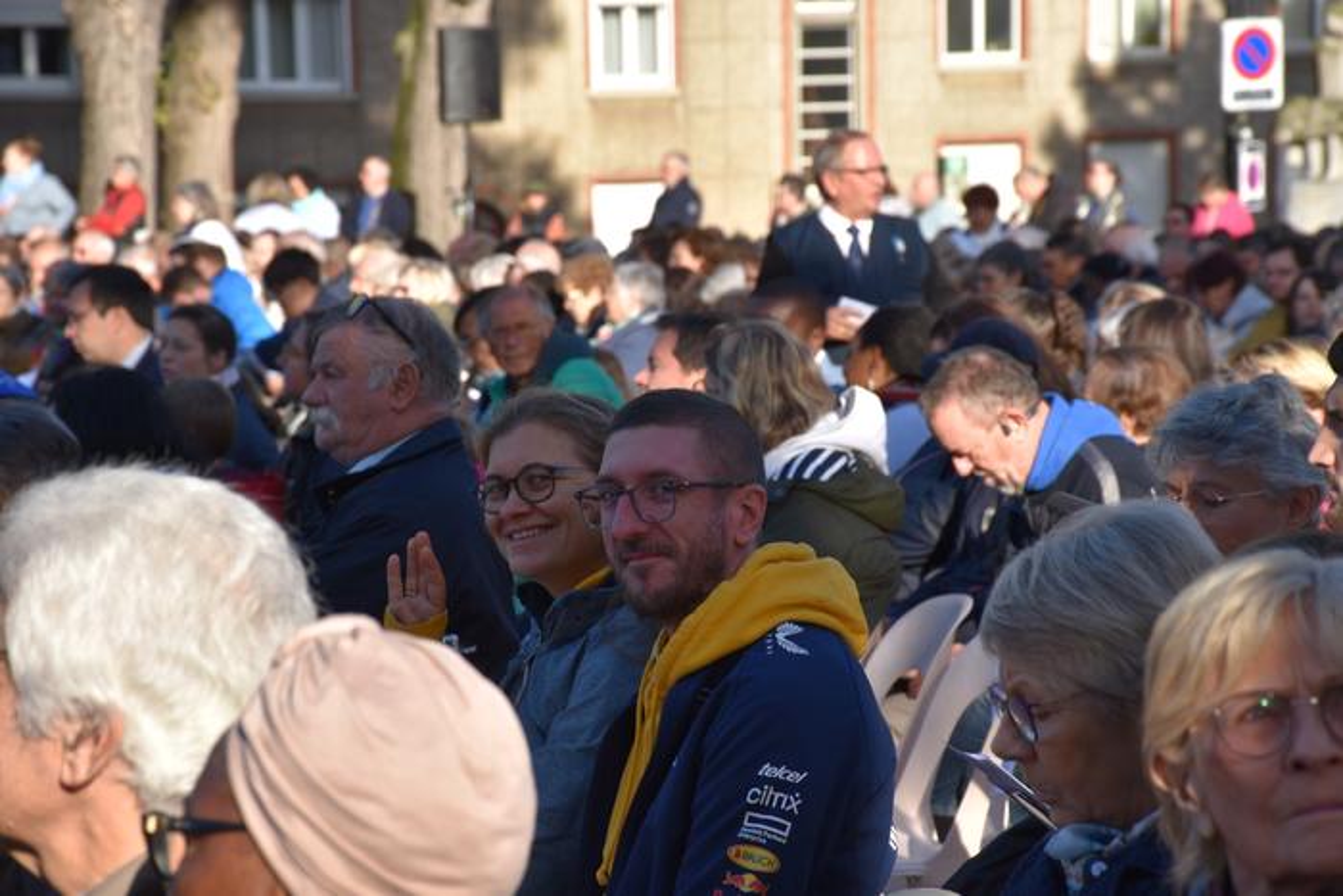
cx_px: 672
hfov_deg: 13.7
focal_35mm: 150
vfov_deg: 9.2
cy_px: 448
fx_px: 5597
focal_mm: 100
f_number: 9
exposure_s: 1/320
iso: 200
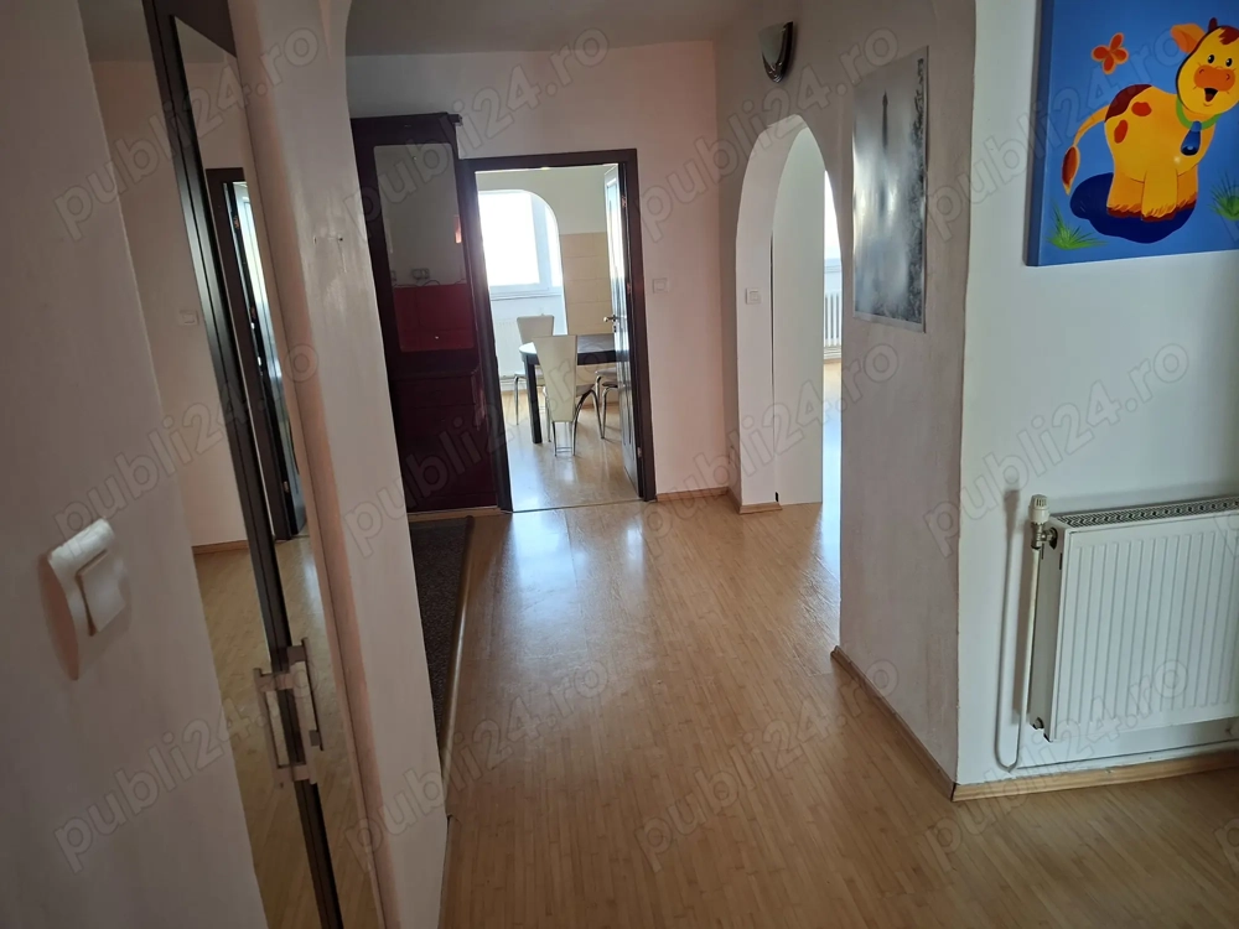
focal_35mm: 23
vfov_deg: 58.9
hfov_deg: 73.9
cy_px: 464
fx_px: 823
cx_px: 620
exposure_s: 1/60
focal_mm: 5.54
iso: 250
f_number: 1.8
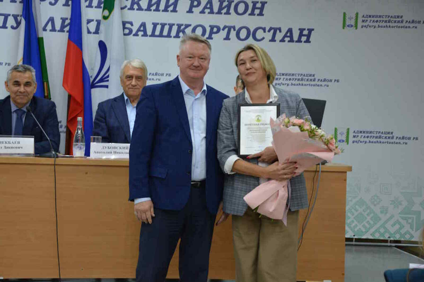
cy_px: 141
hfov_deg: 21.9
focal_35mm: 93
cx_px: 212
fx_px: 1095
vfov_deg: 14.7
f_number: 5.3
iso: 800
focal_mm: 62
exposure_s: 1/50
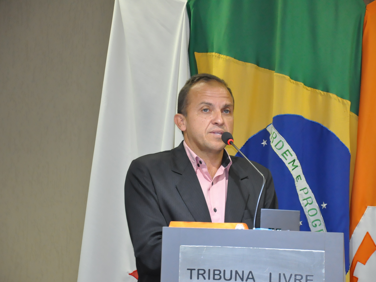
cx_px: 191
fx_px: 1864
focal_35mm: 172
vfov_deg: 8.7
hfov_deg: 11.5
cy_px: 141
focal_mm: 105
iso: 2000
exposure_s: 1/60
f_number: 5.6
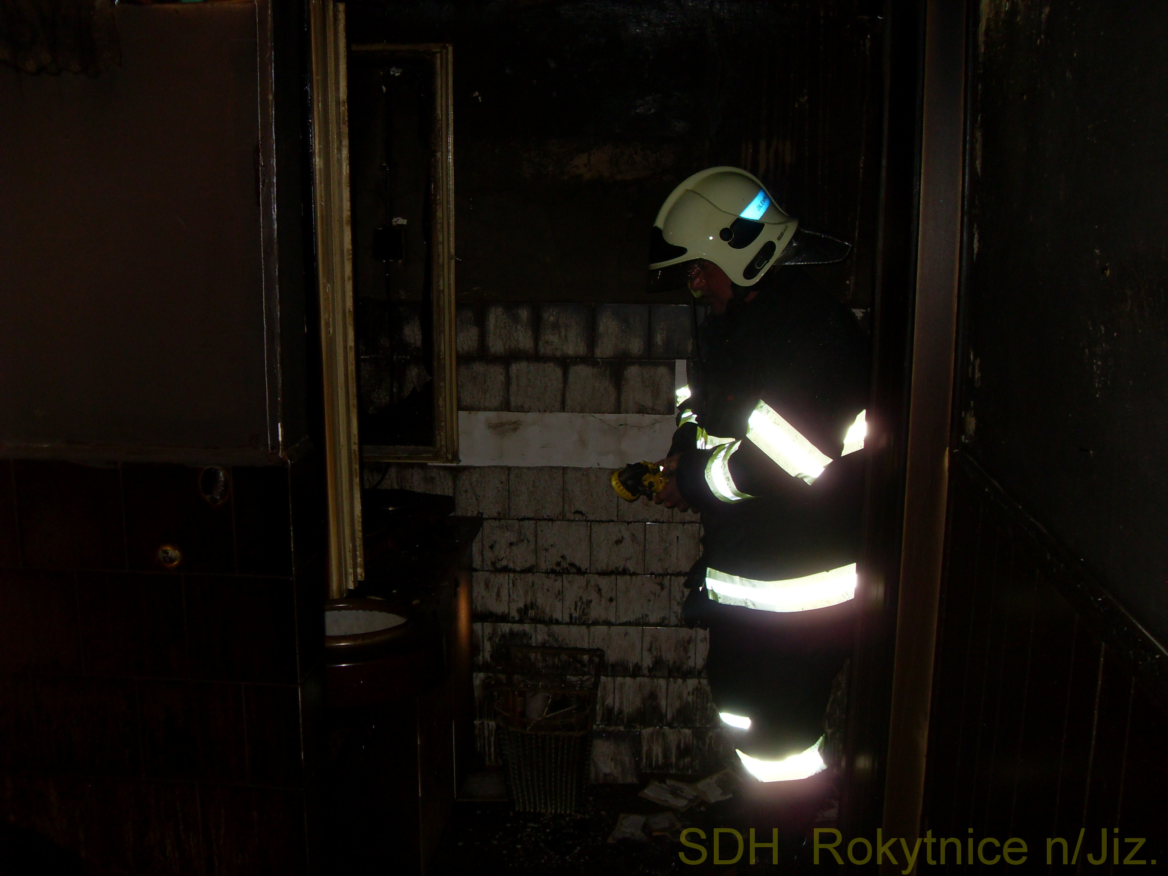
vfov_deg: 38.7
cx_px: 584
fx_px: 1248
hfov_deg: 50.1
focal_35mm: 37
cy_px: 438
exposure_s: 1/45
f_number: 2.8
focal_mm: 6.3
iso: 100
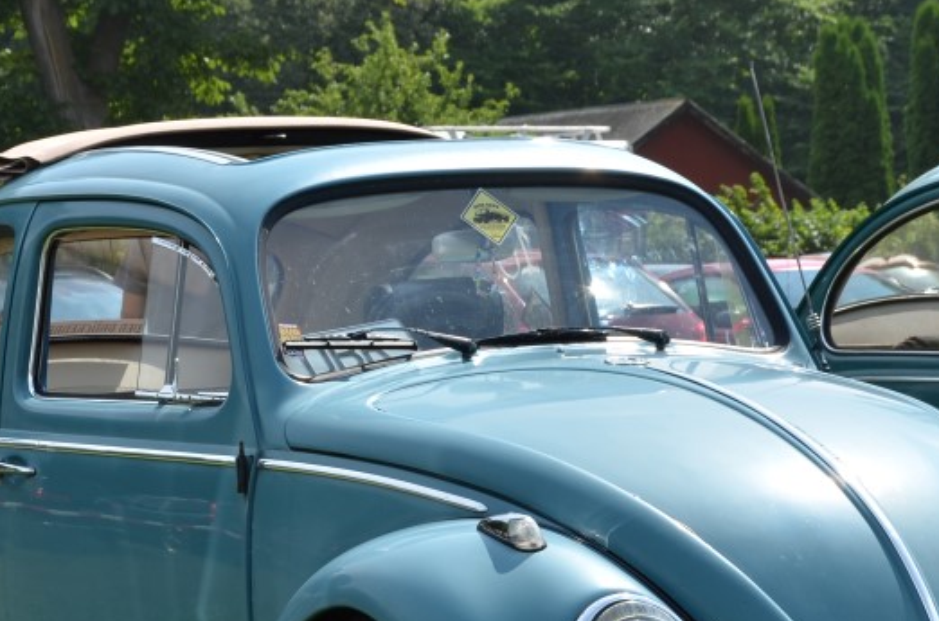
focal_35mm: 150
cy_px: 572
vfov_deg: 9.0
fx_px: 3905
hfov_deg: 13.7
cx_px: 453
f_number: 8
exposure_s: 1/250
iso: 110
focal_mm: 45
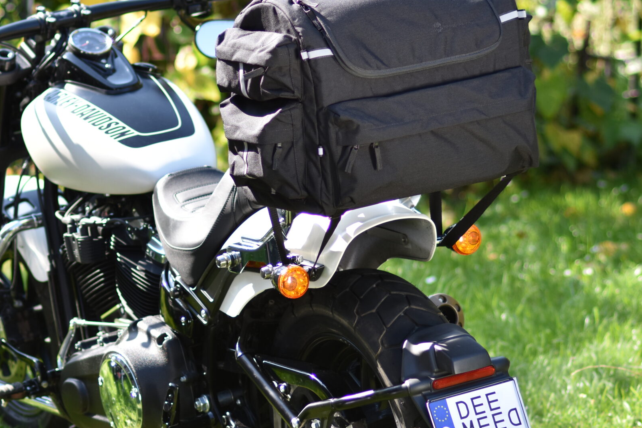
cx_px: 165
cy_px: 237
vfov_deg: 6.7
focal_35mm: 204
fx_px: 3634
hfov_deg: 10.1
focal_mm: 85
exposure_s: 1/1600
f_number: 2.2
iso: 200
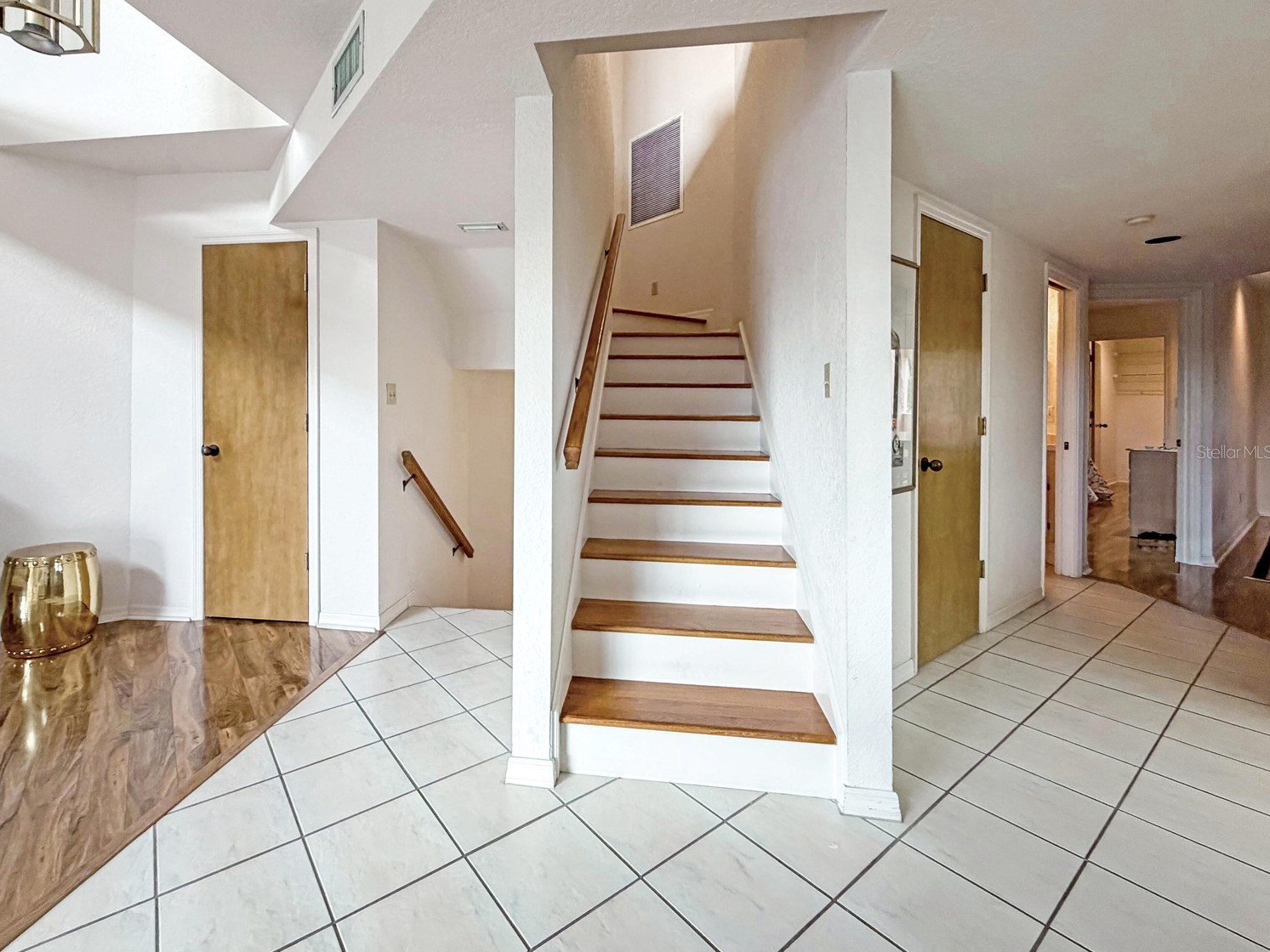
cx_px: 596
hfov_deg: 98.0
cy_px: 451
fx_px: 550
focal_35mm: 15
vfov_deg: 81.7
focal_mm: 2.22
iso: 320
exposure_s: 1/120
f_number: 2.2
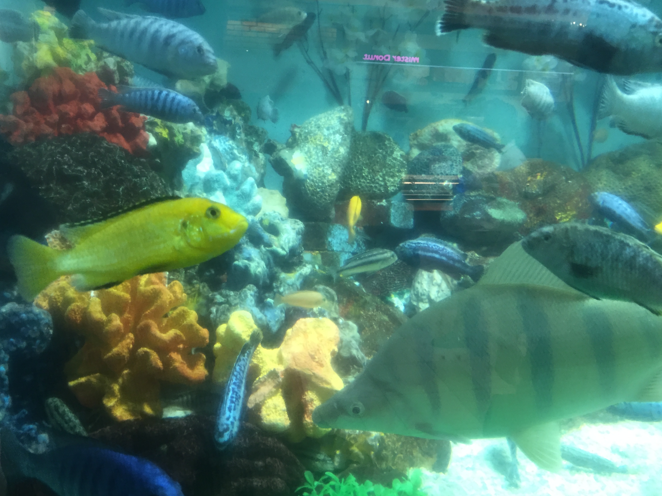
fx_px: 574
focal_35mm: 30
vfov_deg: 46.8
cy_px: 253
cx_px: 328
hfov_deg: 60.0
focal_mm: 4.15
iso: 125
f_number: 2.2
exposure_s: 1/30
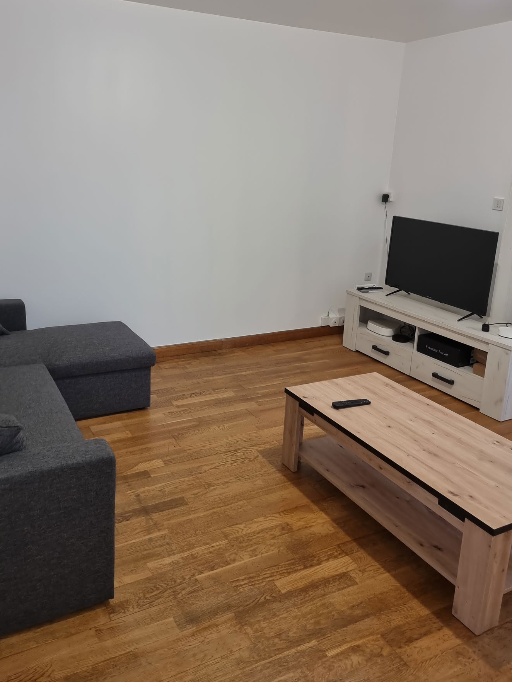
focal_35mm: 29
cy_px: 290
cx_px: 226
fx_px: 572
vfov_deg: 61.4
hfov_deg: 48.1
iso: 206
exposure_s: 1/25
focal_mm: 6.7
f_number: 1.8
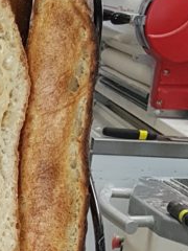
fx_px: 941
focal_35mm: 130
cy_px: 447
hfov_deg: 10.9
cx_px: -120
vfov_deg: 13.6
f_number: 1.7
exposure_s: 1/100
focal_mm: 4.2
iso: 100
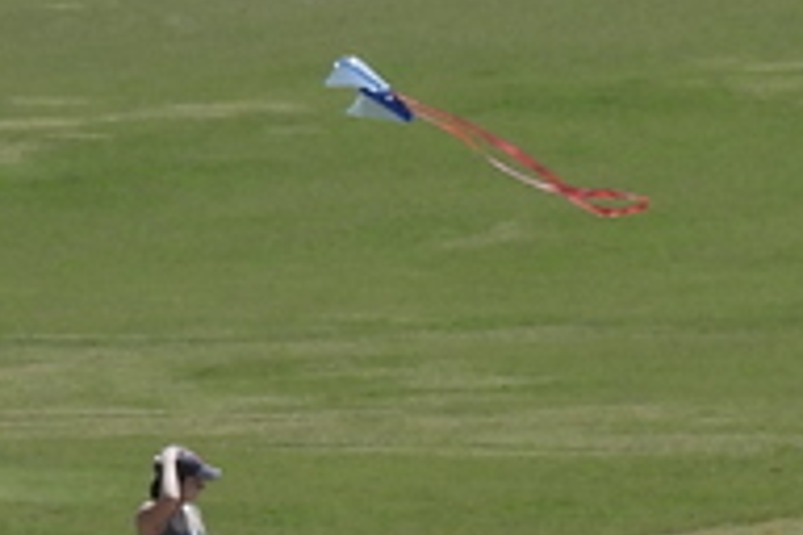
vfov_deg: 2.1
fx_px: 14676
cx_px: 314
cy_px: -468
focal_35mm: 658
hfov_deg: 3.1
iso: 100
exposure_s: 1/1600
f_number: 4
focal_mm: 17
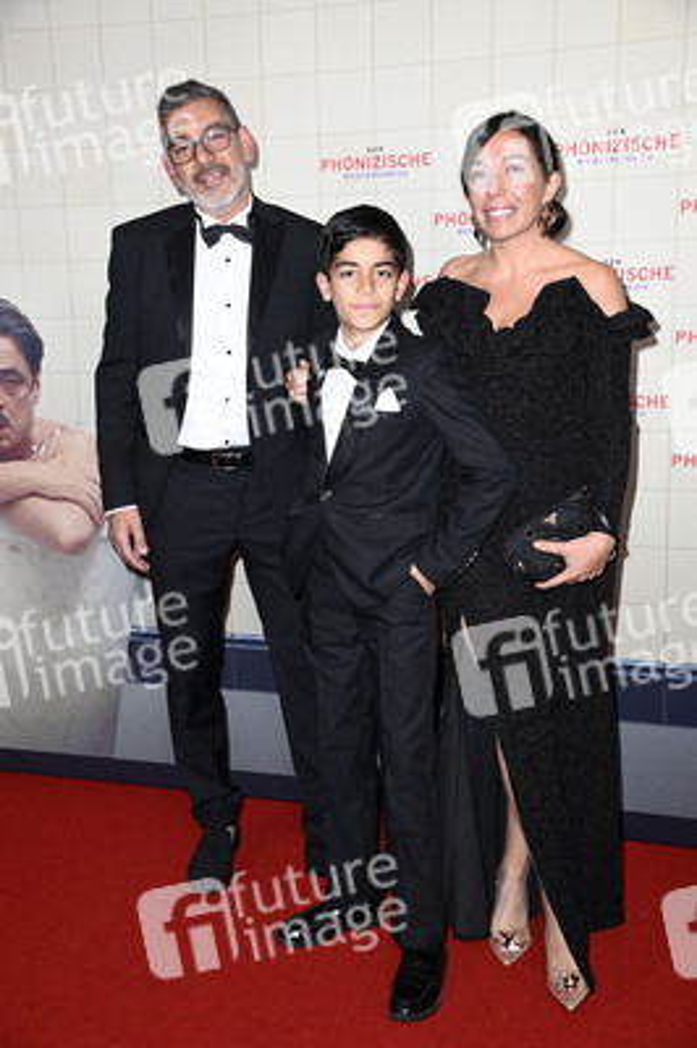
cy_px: 524
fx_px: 1309
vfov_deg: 43.6
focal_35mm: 45
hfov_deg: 29.8
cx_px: 348
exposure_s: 1/250
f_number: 5.6
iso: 800
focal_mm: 45
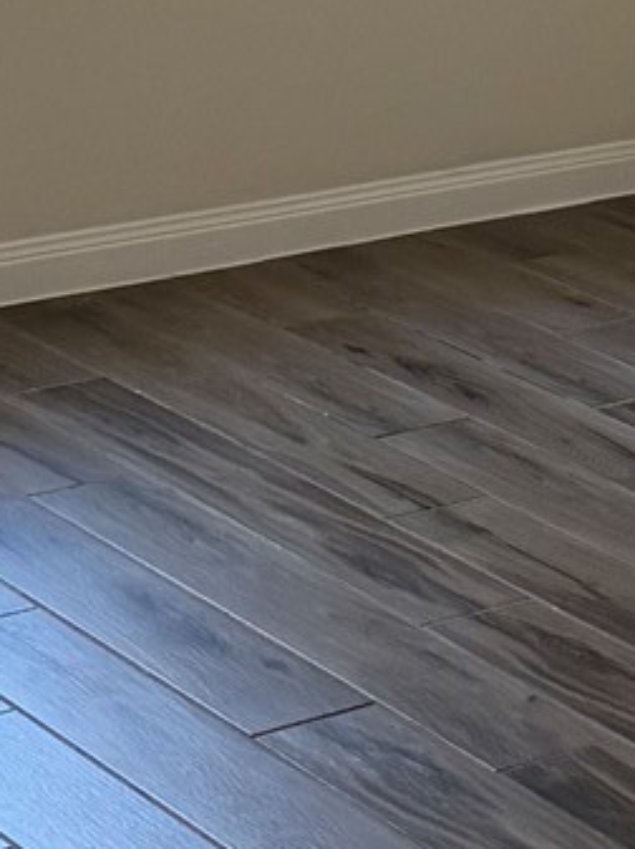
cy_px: -416
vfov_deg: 12.8
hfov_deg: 10.1
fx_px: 3578
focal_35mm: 146
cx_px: 469
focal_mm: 6.76
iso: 320
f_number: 1.78
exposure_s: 1/120
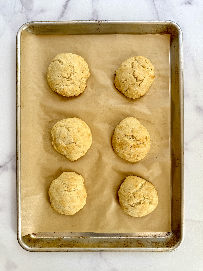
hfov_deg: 56.8
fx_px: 188
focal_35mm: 24
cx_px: 102
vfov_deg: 71.6
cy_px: 136
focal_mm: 6.76
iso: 80
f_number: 1.78
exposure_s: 1/236
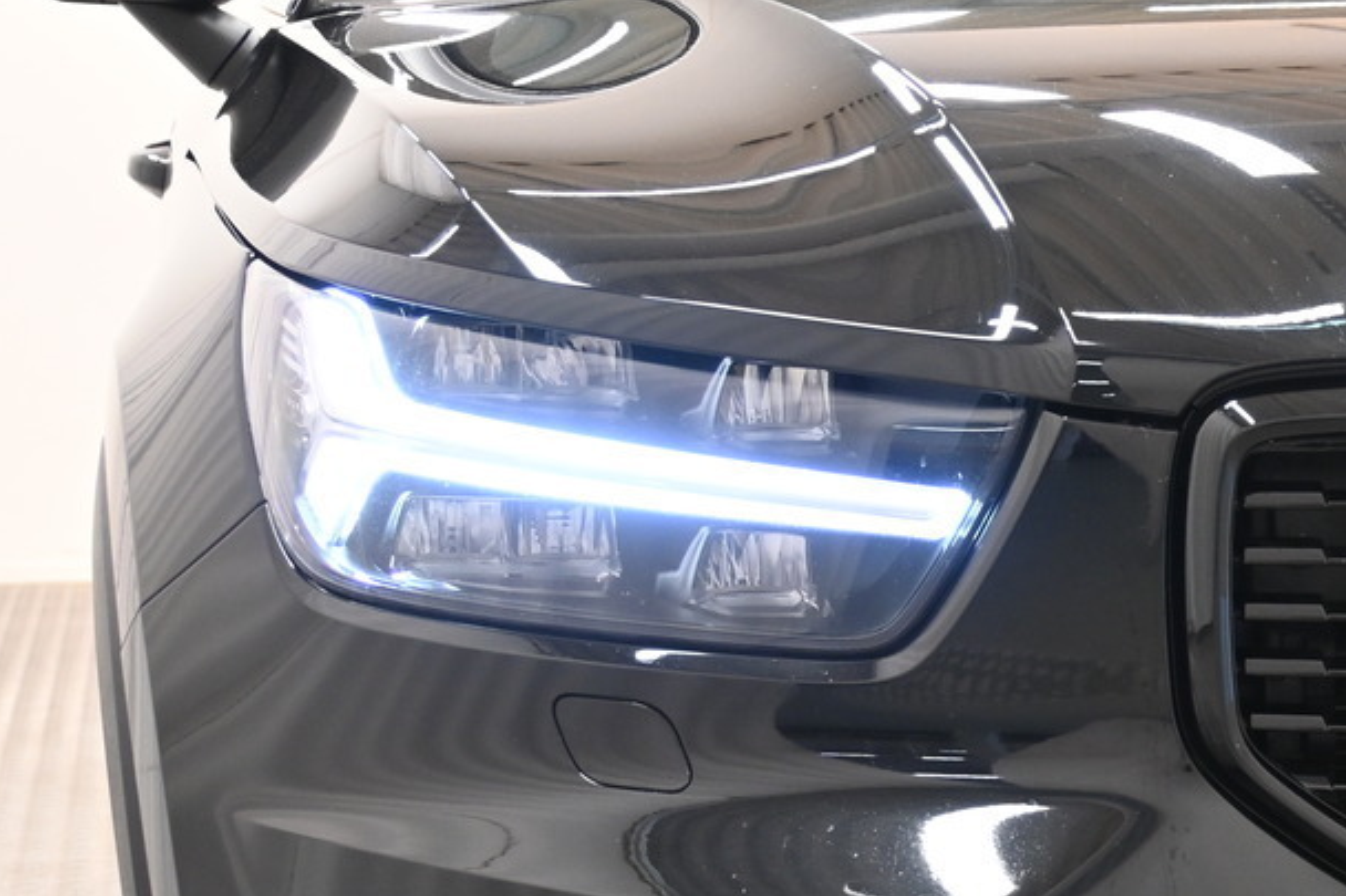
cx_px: 1676
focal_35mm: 104
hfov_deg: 18.5
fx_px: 3887
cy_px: 838
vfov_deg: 13.0
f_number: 4.5
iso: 640
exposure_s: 1/40
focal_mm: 26
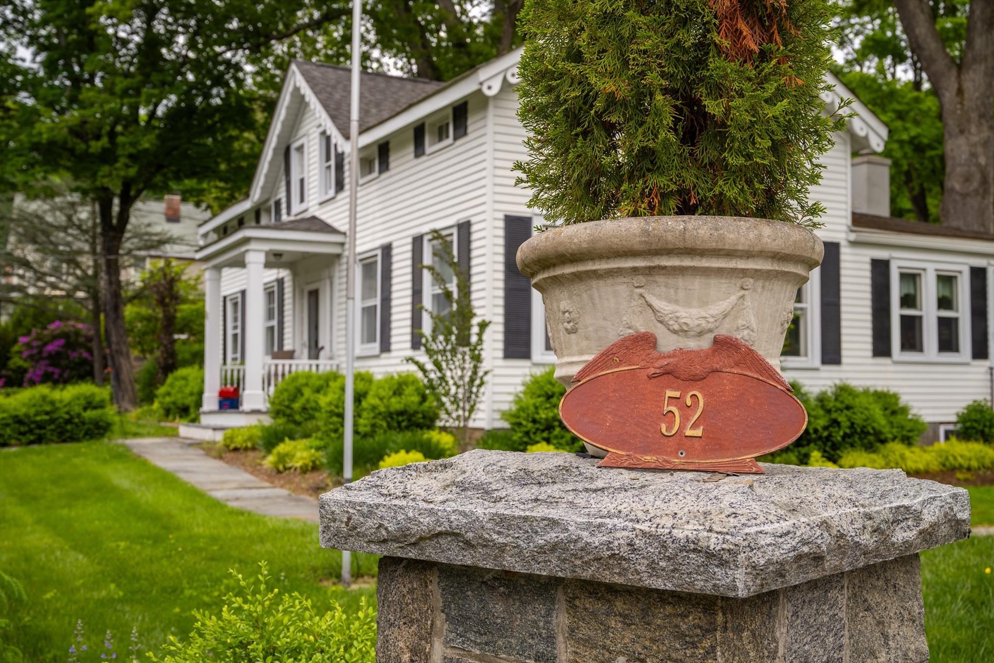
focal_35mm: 41
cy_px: 338
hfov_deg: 47.4
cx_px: 500
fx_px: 1132
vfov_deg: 32.6
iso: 100
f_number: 5.6
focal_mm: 40
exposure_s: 1/125
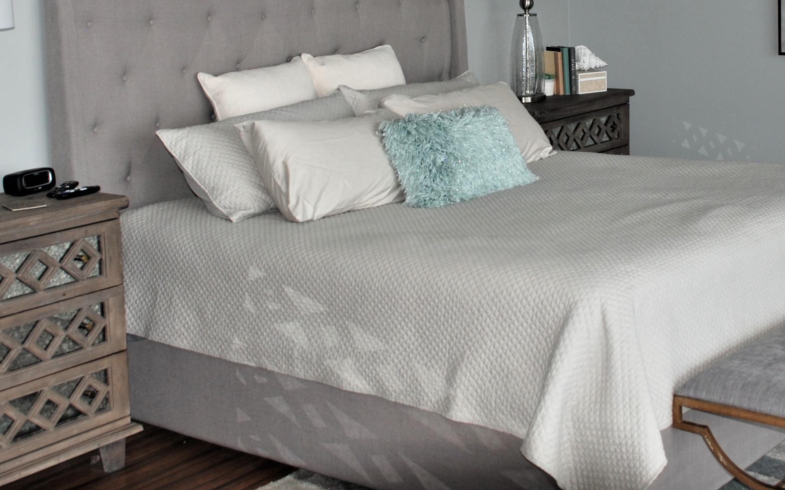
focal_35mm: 62
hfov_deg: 32.9
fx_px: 1326
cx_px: 469
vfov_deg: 20.5
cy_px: 51
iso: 200
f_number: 4
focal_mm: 24
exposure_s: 1/60
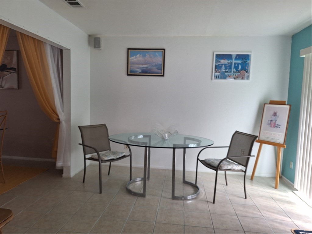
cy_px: 117
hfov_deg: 73.9
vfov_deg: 58.9
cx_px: 156
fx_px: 207
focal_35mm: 23
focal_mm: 5.54
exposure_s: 1/40
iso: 125
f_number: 1.8
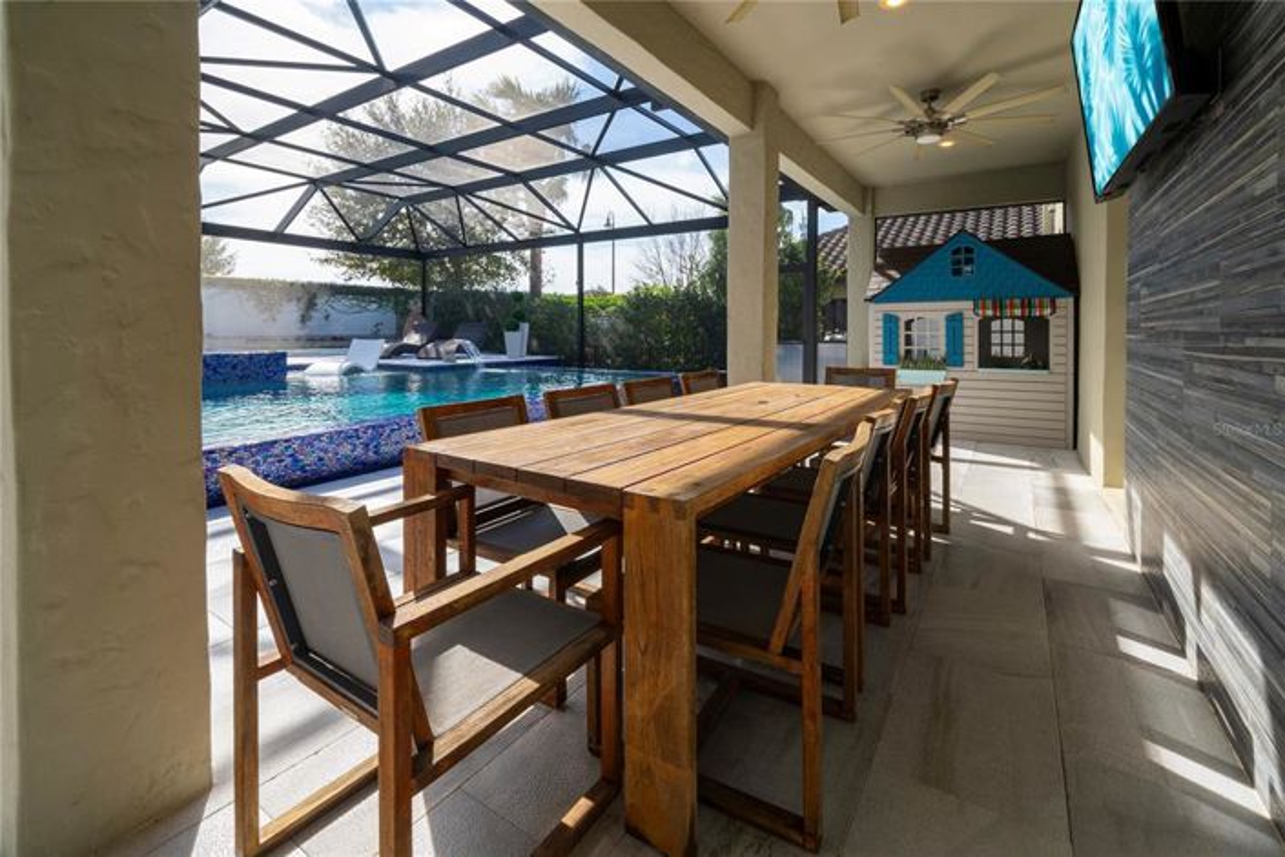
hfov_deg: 104.3
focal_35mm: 14
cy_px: 428
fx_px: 500
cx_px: 642
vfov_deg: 81.2
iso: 200
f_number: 13
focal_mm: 14
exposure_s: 1/60
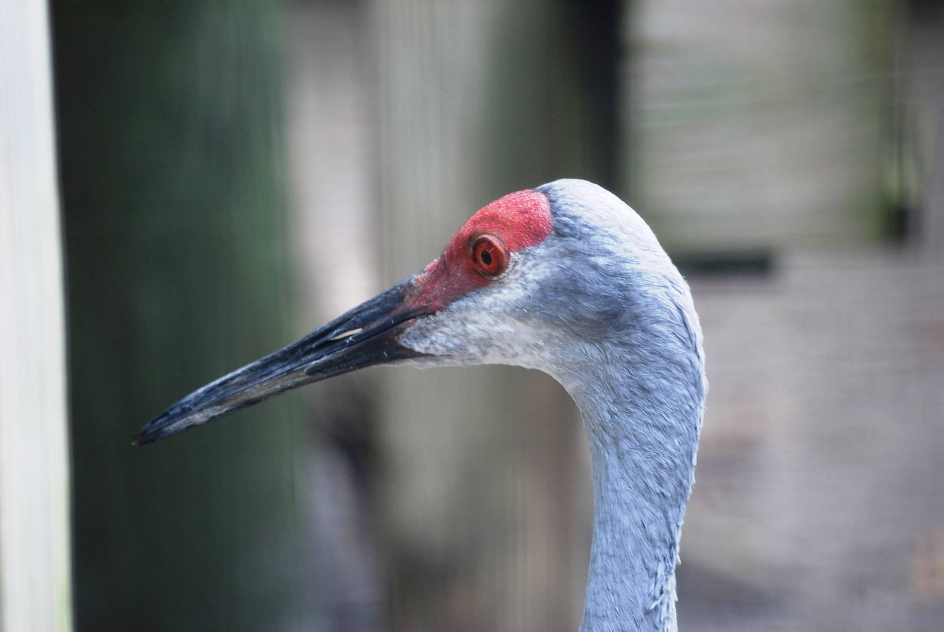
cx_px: 472
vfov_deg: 6.1
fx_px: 5907
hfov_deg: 9.1
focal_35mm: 225
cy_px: 316
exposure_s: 1/80
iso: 400
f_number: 4.5
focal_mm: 150
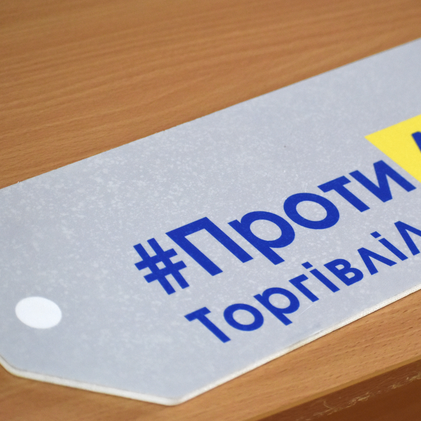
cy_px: 212
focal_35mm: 149
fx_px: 2046
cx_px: 289
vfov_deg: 11.8
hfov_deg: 11.7
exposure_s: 1/60
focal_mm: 75
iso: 1400
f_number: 4.8
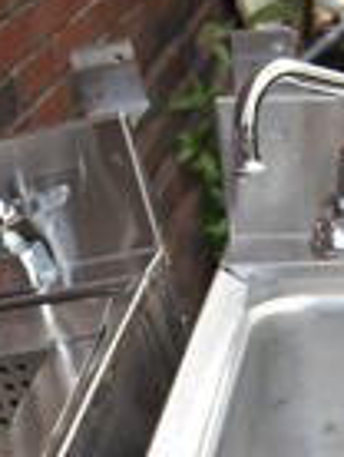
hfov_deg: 15.6
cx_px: 463
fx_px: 1189
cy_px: 667
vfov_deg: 19.3
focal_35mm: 90
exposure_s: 1/60
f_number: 4
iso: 100
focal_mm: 18
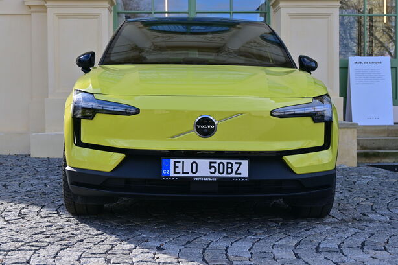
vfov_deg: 22.6
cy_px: 132
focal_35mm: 60
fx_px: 663
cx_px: 199
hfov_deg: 33.4
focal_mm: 40
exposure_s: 1/800
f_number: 6.3
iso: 250
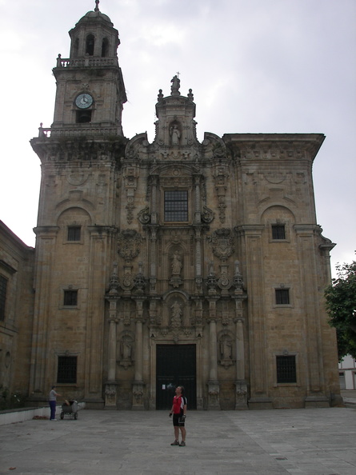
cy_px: 238
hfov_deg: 38.6
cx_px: 178
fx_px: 508
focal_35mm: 37
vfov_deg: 50.2
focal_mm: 6.1
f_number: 2.8
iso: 50
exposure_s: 1/320
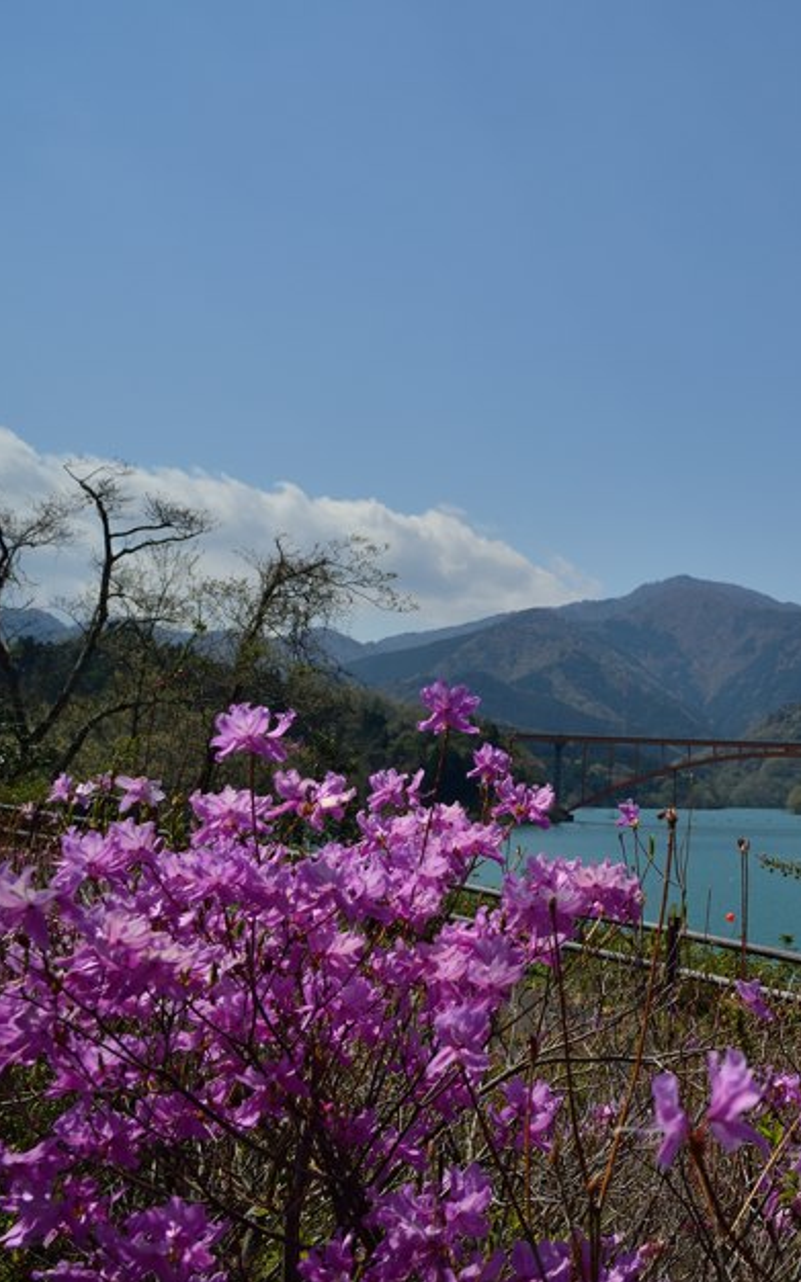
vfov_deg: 55.3
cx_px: 877
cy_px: 650
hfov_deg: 32.1
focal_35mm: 35
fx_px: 1223
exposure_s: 1/160
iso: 100
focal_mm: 21
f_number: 11
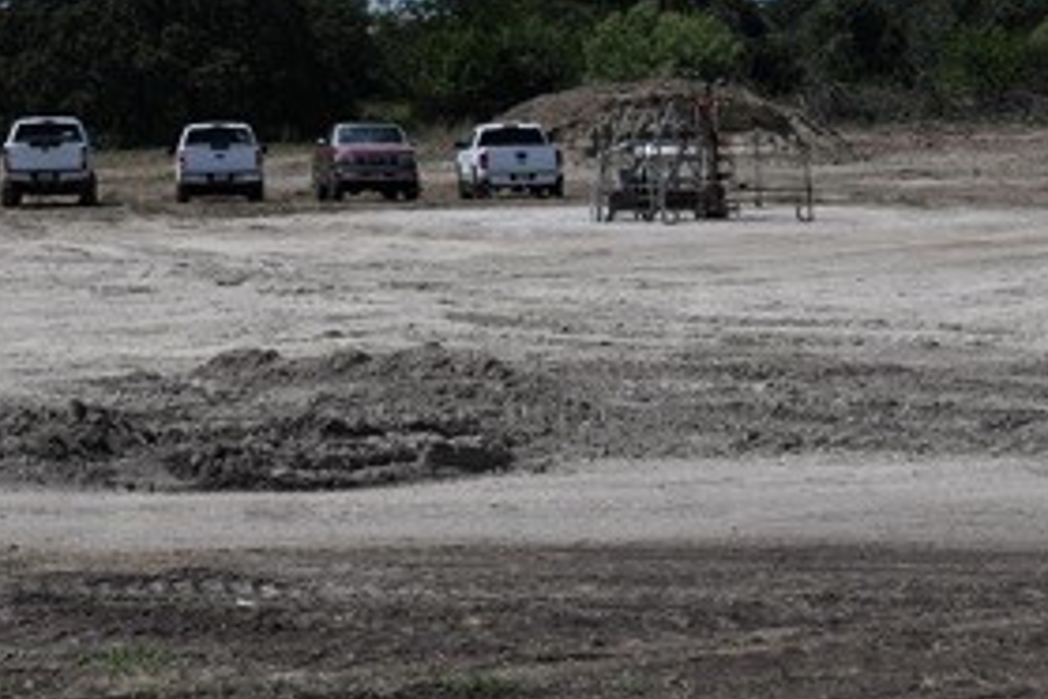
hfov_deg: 18.0
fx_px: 3202
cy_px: -182
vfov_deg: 12.1
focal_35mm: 110
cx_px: -45
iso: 100
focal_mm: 24
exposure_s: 1/500
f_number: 9
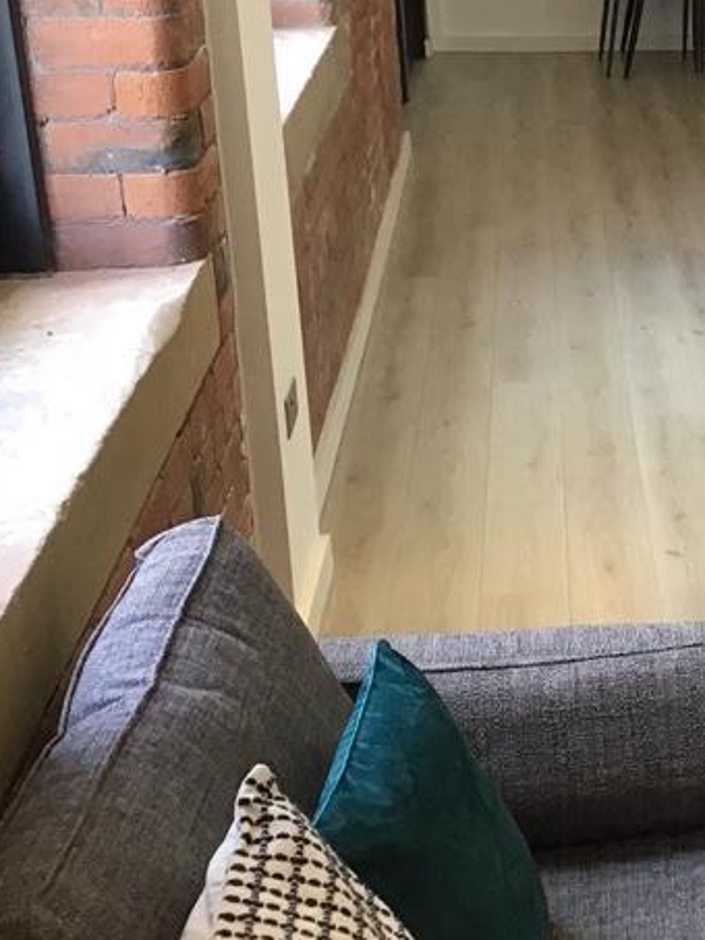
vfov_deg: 27.7
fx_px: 1900
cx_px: 703
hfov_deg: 20.4
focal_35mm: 70
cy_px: 347
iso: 50
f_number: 2.4
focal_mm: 3.3
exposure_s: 1/33
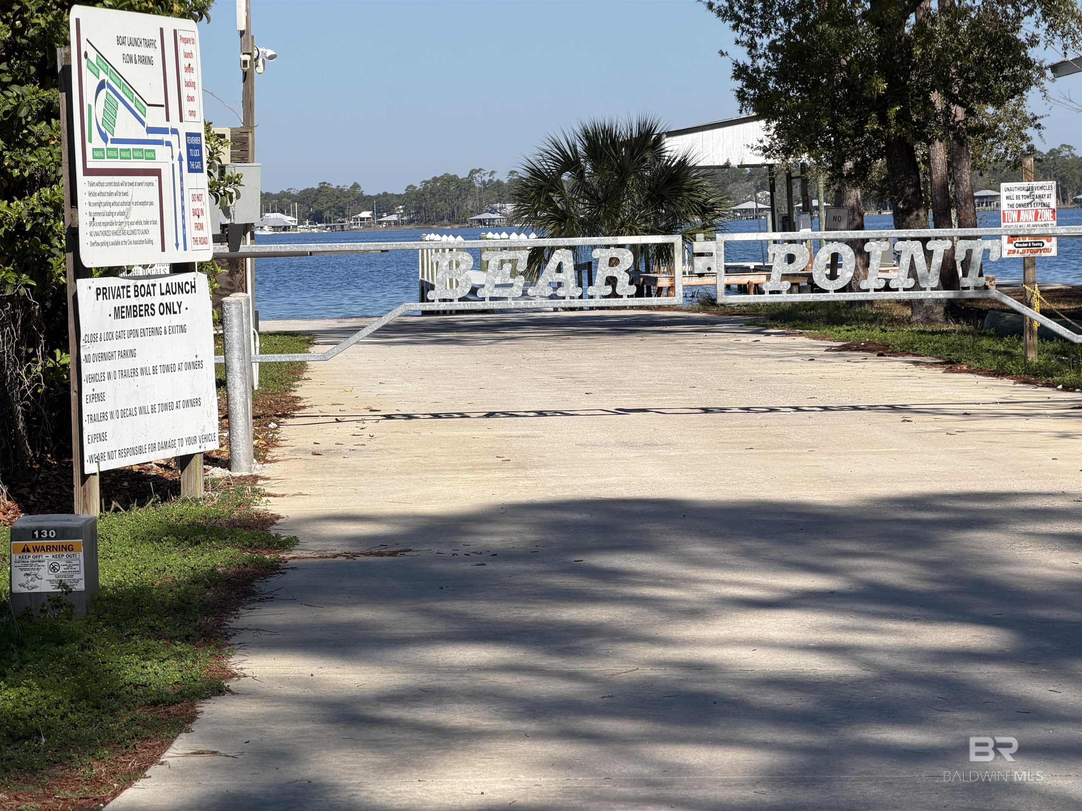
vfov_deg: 14.8
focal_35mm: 100
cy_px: 406
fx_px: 3126
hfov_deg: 19.6
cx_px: 541
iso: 20
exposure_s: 1/864
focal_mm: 16.89
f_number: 2.8
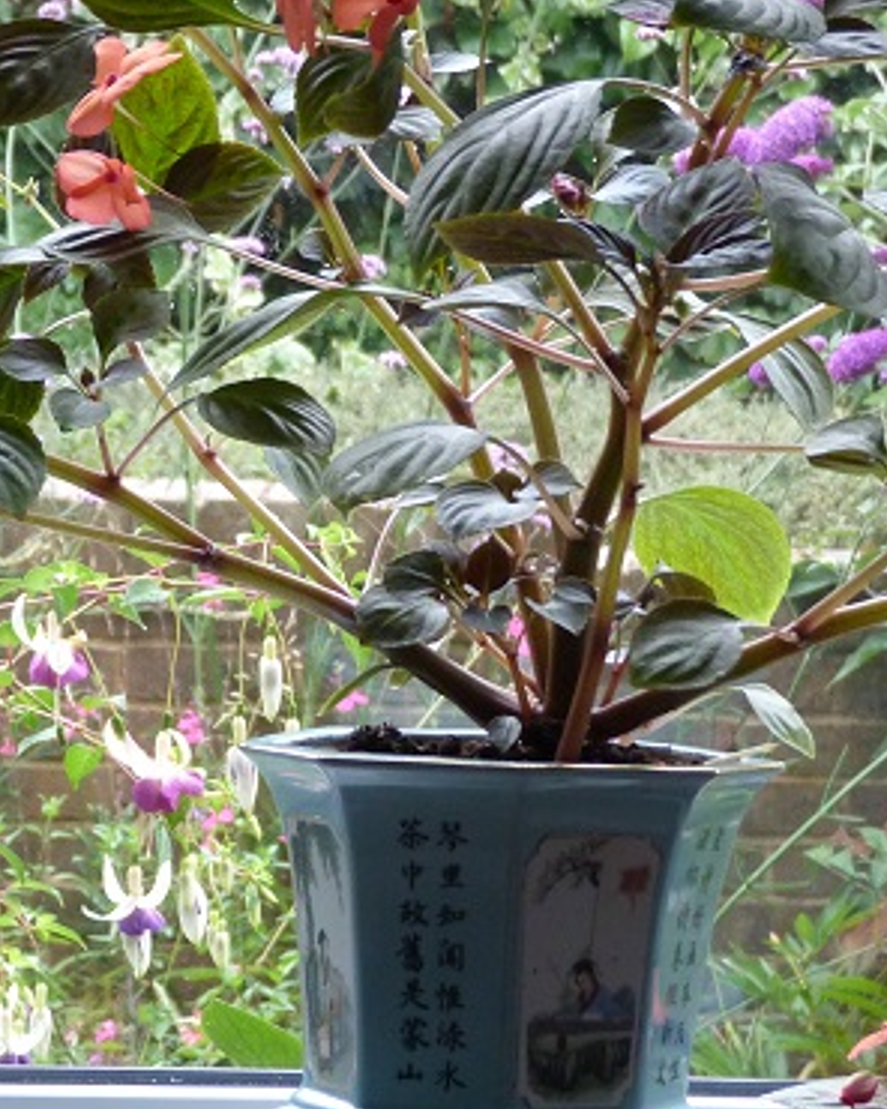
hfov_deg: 9.1
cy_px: 477
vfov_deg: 11.4
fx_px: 5546
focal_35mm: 169
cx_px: 551
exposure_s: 1/60
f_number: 3.4
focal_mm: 14.5
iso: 250
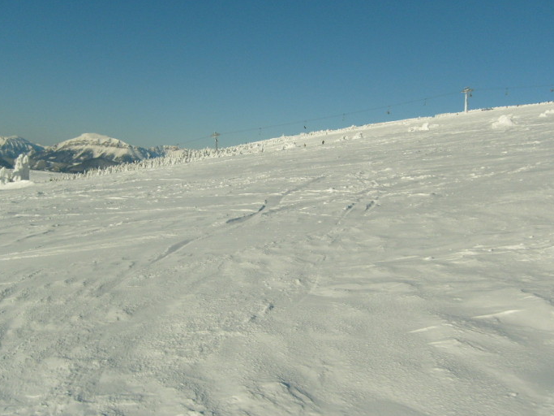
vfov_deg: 35.1
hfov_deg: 45.8
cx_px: 264
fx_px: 656
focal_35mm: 41
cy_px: 226
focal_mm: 5.8
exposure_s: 1/750
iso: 80
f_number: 7.1
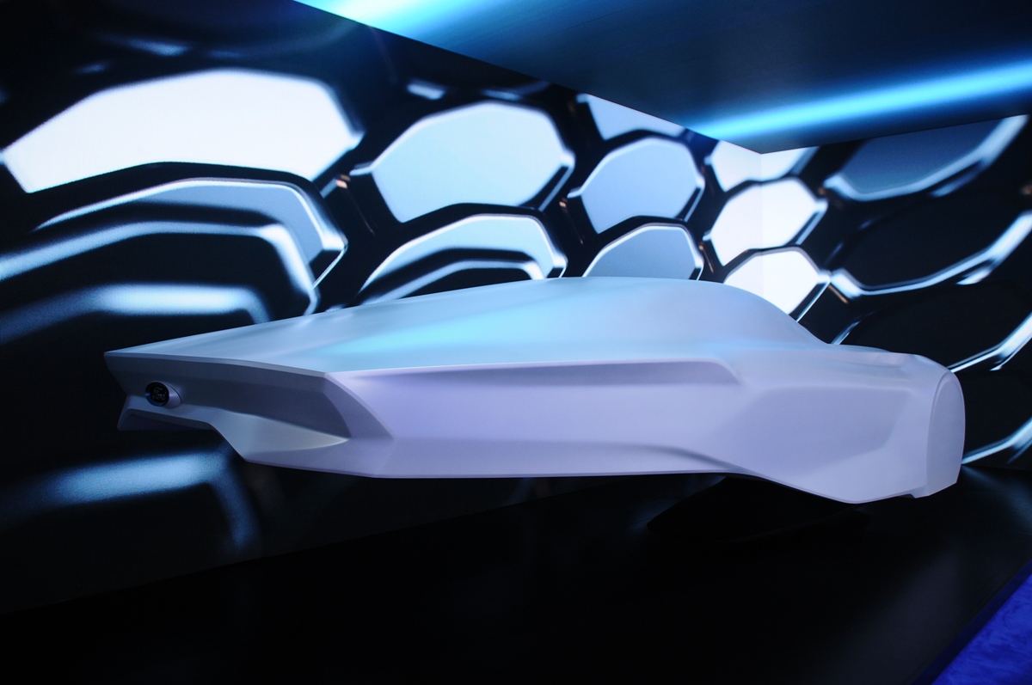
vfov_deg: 47.8
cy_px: 342
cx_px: 516
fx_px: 773
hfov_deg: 67.4
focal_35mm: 27
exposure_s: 1/13
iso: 400
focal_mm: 18
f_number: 3.5
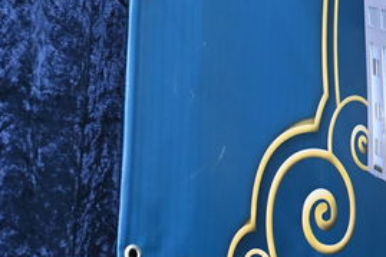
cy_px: 215
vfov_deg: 6.6
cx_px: 703
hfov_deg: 9.4
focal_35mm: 208
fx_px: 2229
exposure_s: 1/200
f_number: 4
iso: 800
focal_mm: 40
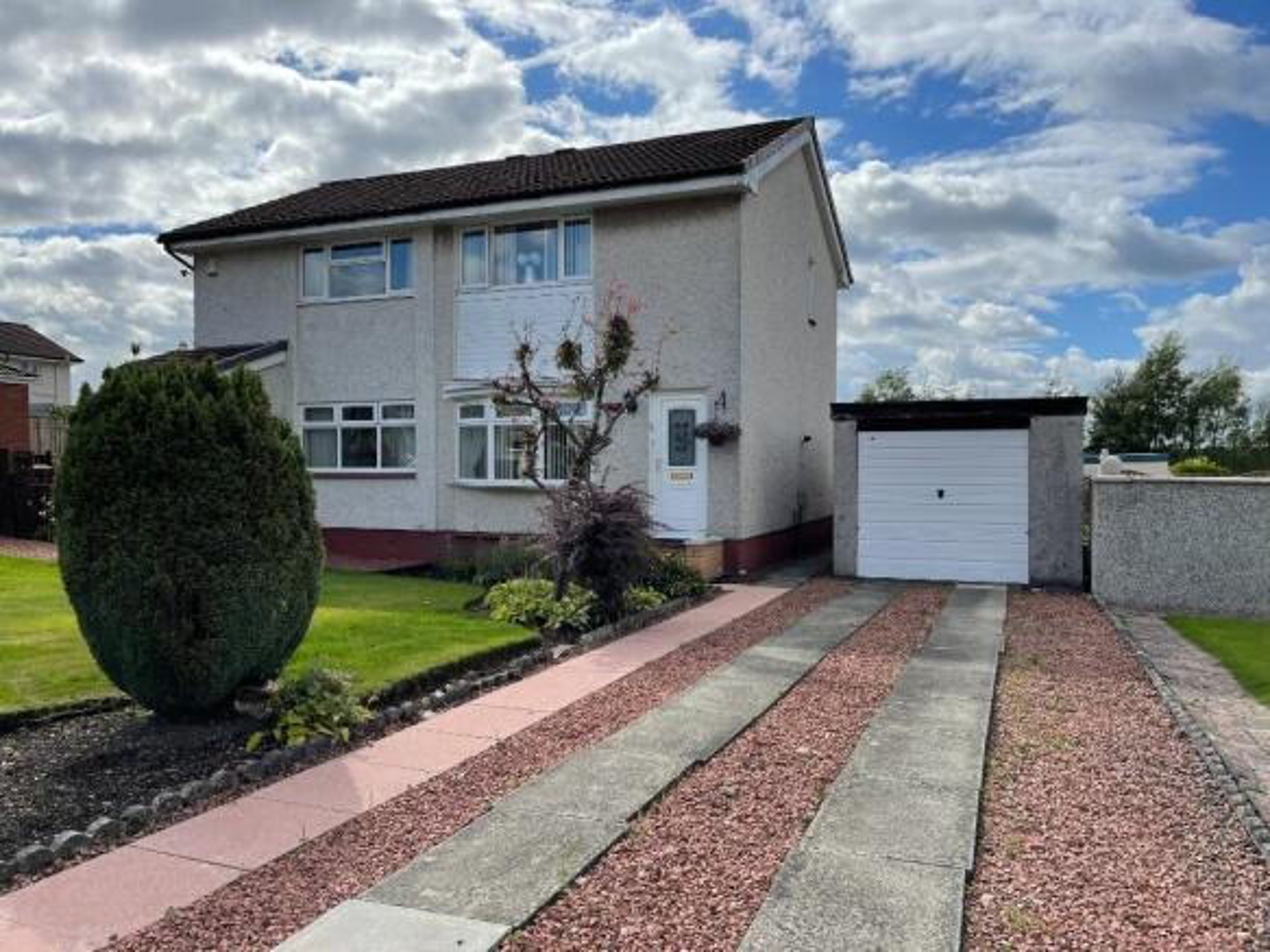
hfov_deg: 67.3
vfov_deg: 53.0
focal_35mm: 26
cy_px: 476
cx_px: 635
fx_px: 954
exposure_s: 1/5376
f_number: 1.6
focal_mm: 5.1
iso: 32
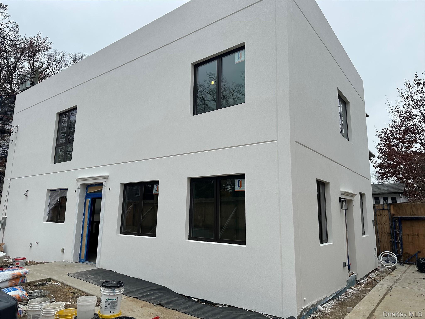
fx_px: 295
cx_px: 212
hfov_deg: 71.6
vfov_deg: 56.8
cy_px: 160
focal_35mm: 24
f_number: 1.78
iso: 80
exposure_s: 1/2525
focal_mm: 6.86
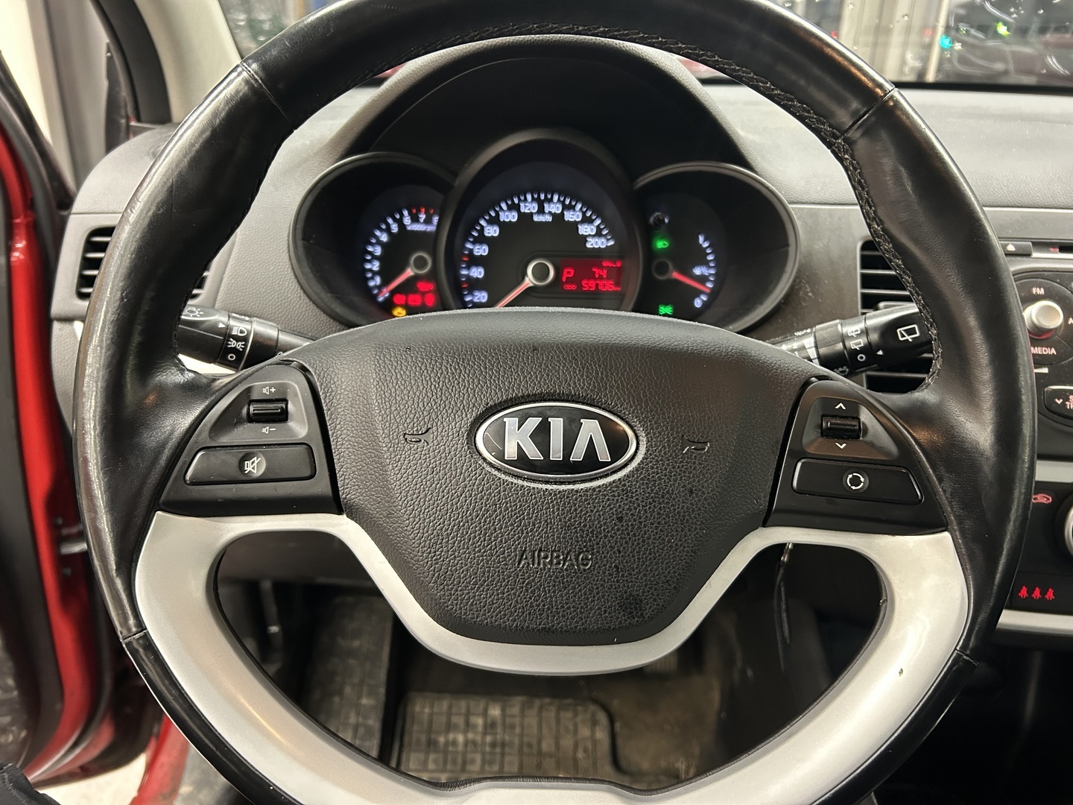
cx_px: 536
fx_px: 806
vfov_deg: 53.1
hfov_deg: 67.3
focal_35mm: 26
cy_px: 402
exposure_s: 1/54
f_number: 1.5
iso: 500
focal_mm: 5.7
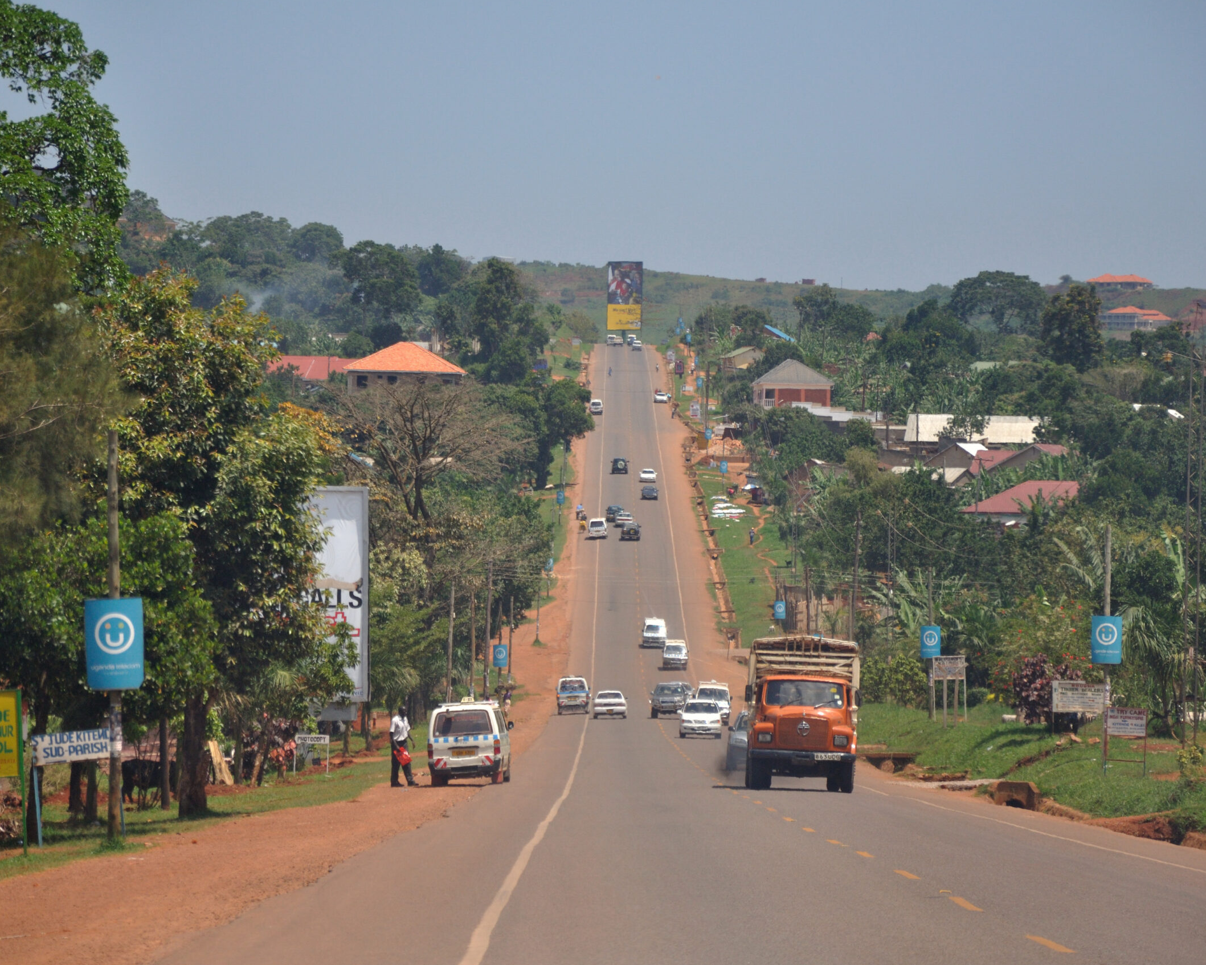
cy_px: 482
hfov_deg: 10.8
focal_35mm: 179
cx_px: 615
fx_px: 6373
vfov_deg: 8.7
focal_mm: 105
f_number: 5.6
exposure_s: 1/1600
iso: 400
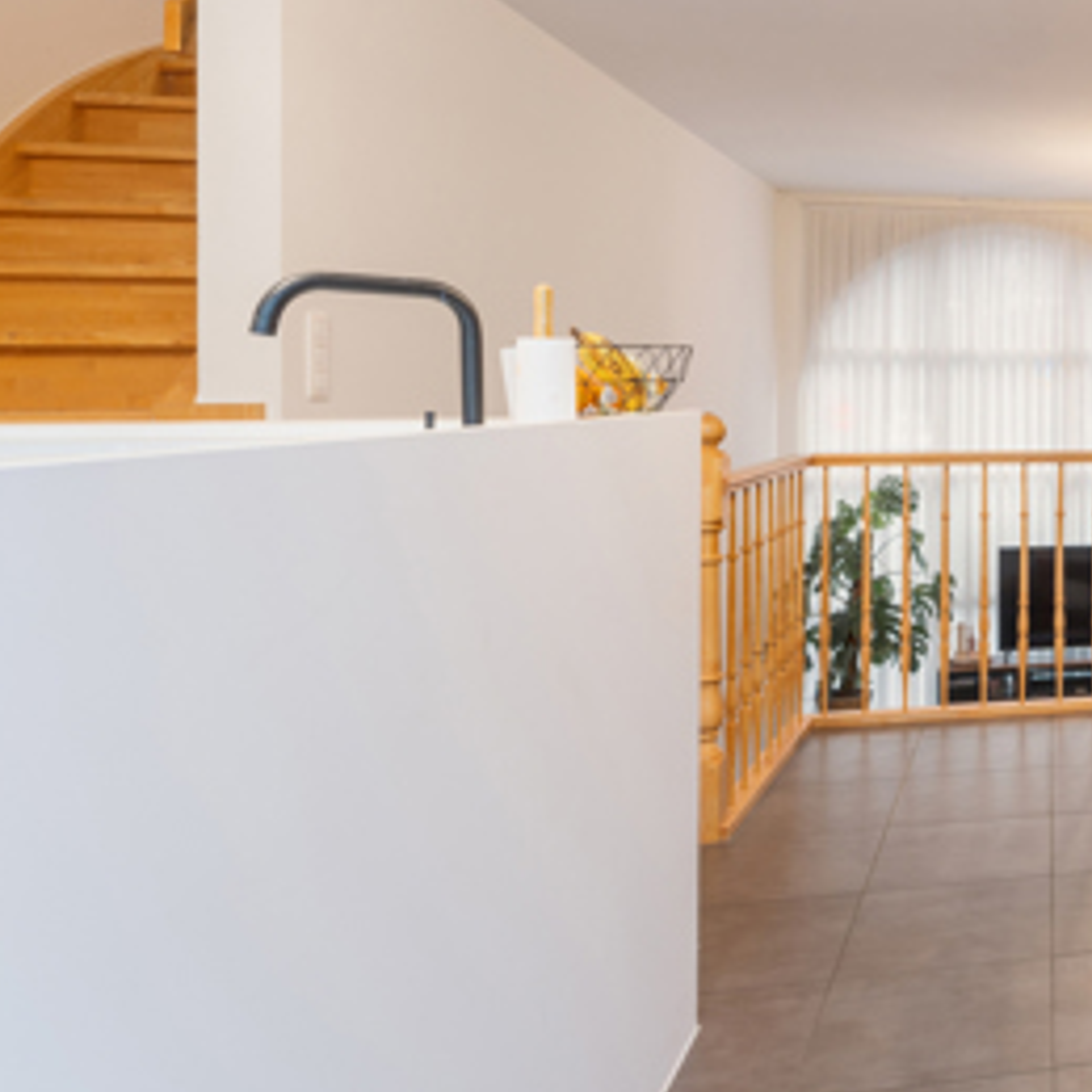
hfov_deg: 35.6
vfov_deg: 46.8
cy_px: 382
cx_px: 1348
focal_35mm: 35
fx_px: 1245
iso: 250
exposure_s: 3.2
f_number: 11
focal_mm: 14.8
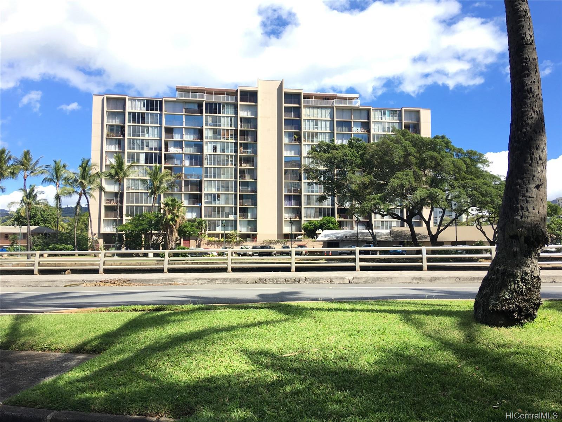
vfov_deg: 48.2
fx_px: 471
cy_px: 211
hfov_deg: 61.7
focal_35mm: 29
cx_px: 281
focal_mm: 4.15
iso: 25
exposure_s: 1/874
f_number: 2.2
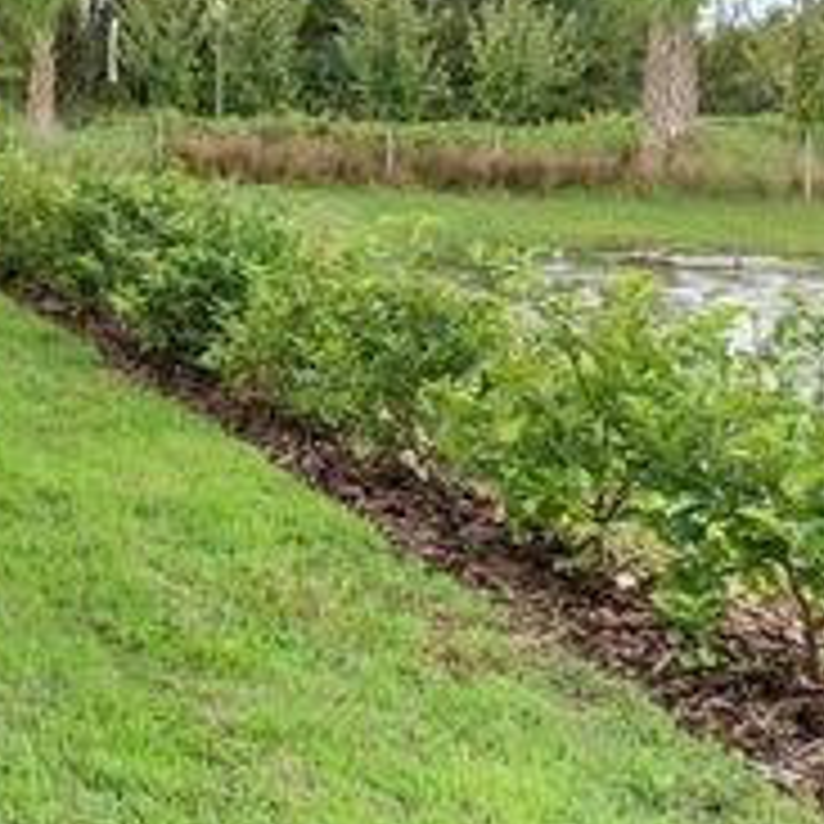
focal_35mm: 59
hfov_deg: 24.0
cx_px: -353
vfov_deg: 28.4
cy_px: 160
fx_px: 1589
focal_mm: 12
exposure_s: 1/15
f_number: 9
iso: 250
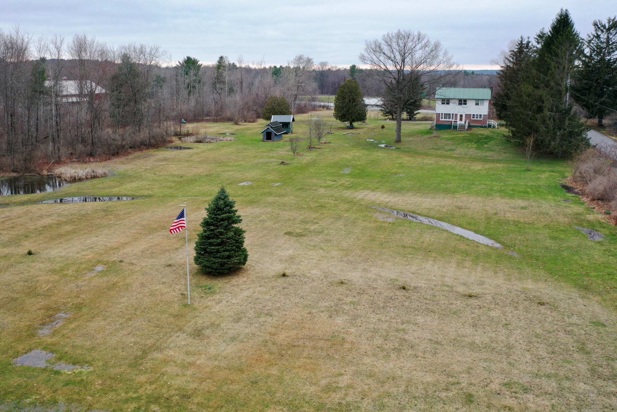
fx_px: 566
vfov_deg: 39.9
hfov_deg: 57.1
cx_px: 280
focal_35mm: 33
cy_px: 176
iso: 200
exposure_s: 1/30
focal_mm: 10.26
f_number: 2.8
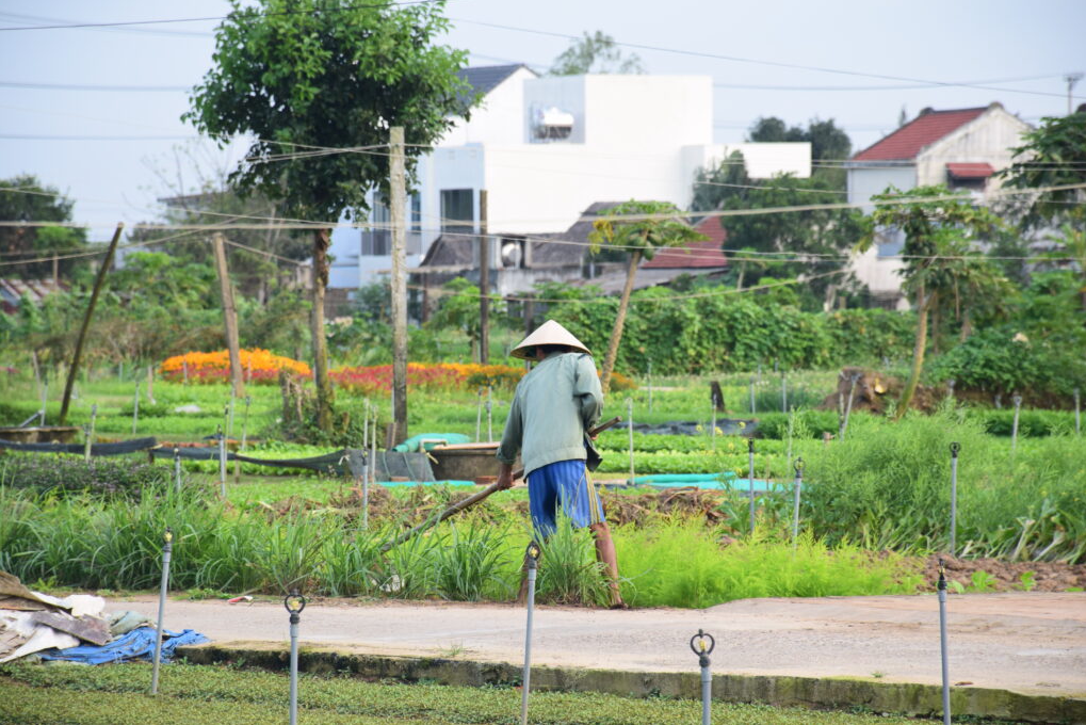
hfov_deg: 9.7
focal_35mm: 211
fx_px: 6367
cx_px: 545
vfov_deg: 6.5
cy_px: 362
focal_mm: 140
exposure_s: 1/200
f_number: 10
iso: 400
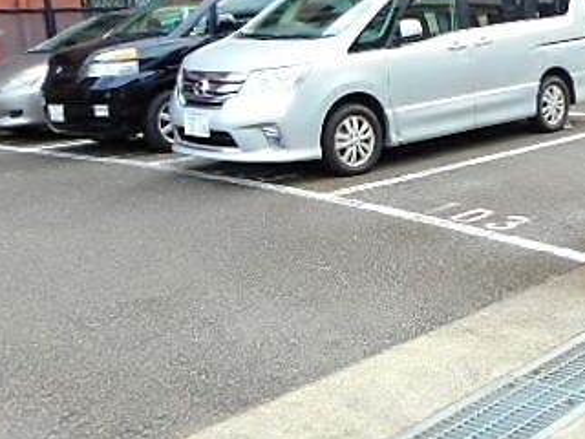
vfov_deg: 29.1
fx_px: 845
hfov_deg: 36.2
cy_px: 183
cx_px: 510
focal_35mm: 50
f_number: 3.7
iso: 80
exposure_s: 1/80
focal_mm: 4.5
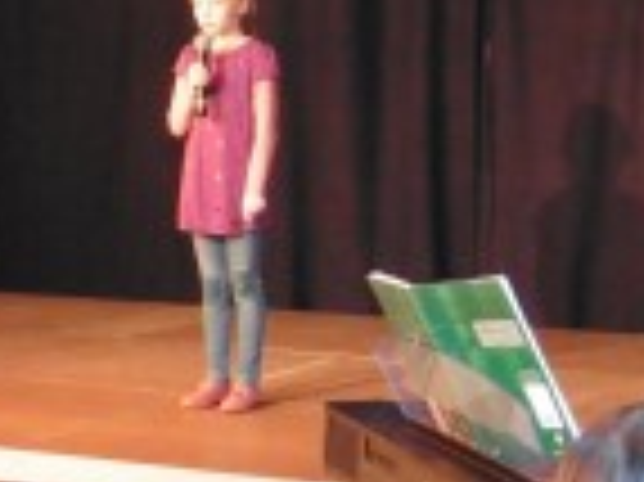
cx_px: 320
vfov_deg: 12.6
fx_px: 2175
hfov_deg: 16.8
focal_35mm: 117
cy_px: 241
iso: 1600
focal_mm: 7.9
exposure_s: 1/40
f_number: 4.1
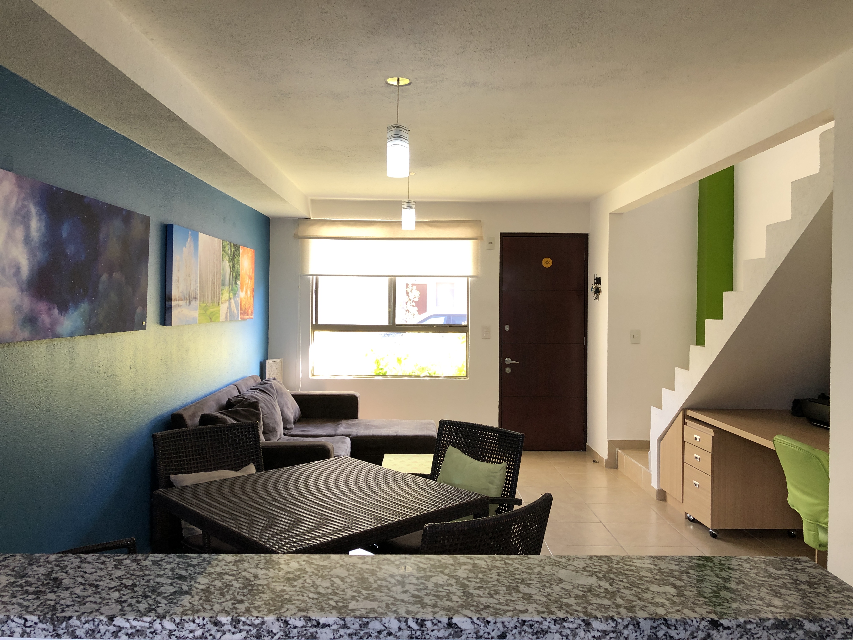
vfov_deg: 49.7
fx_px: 690
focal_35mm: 28
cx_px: 426
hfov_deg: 63.4
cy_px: 320
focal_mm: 4
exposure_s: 1/30
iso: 25
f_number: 1.8
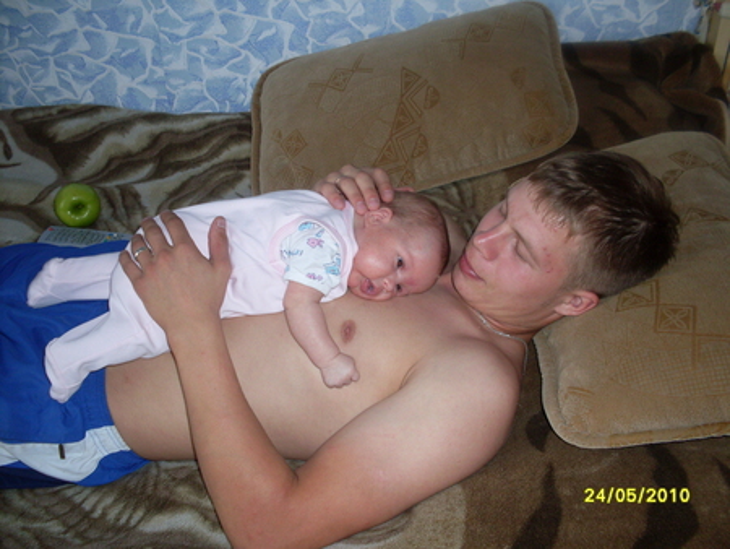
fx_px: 802
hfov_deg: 49.0
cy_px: 274
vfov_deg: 37.8
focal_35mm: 38
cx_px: 365
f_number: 2.8
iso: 100
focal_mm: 6.3
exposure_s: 1/45
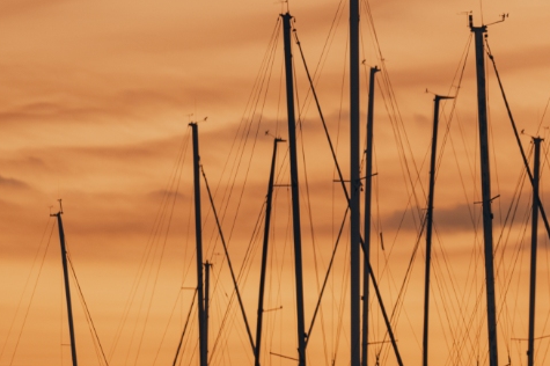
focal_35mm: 286
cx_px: 802
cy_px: 357
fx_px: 4366
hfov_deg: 7.1
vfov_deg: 4.8
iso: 400
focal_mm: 110
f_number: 2
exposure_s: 1/200
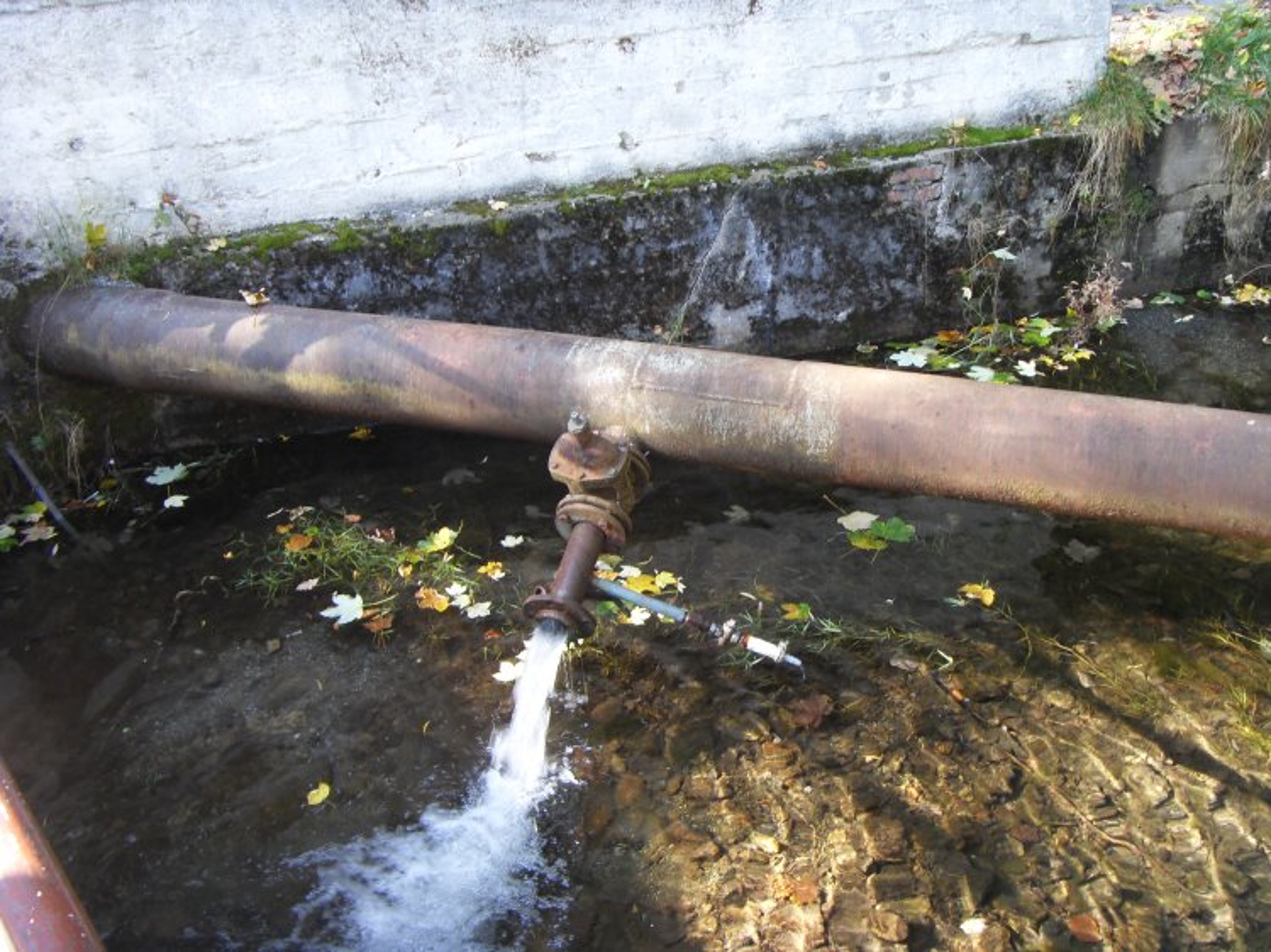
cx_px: 636
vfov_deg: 36.8
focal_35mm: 39
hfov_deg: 47.9
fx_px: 1432
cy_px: 476
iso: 120
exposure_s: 1/45
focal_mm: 6.6
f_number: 3.5
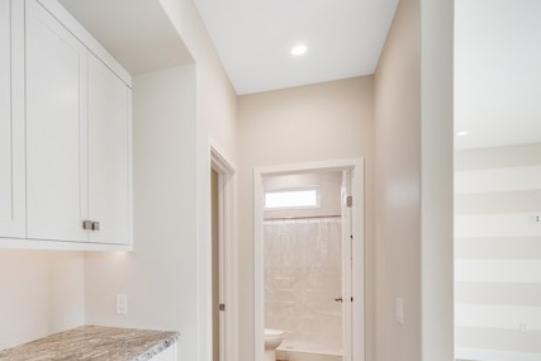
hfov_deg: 71.4
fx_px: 361
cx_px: 177
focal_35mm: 24
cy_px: 256
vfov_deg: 51.6
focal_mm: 16
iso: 1250
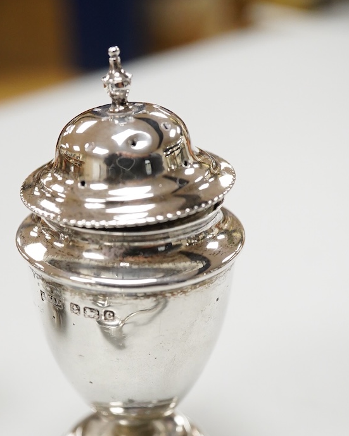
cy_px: 282
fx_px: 891
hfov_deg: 22.1
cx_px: 134
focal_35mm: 69
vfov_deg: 27.4
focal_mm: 30
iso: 2500
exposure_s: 1/400
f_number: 7.1
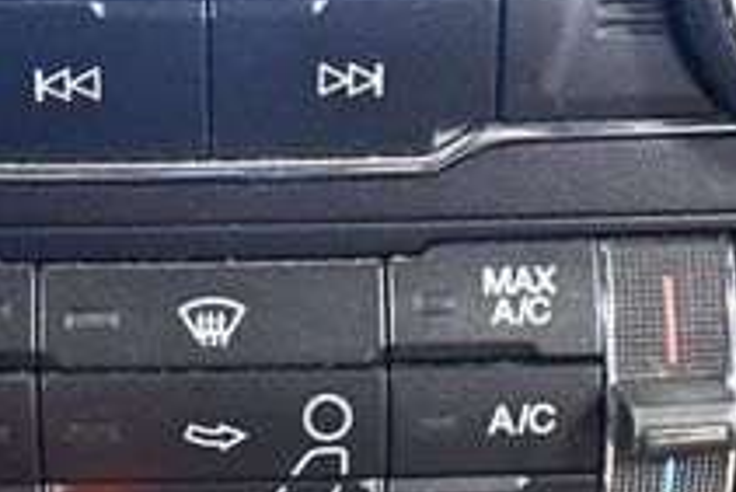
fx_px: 2230
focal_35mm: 109
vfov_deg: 12.6
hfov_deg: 18.7
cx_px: 216
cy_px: 133
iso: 9000
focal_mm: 18
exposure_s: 1/60
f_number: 3.5
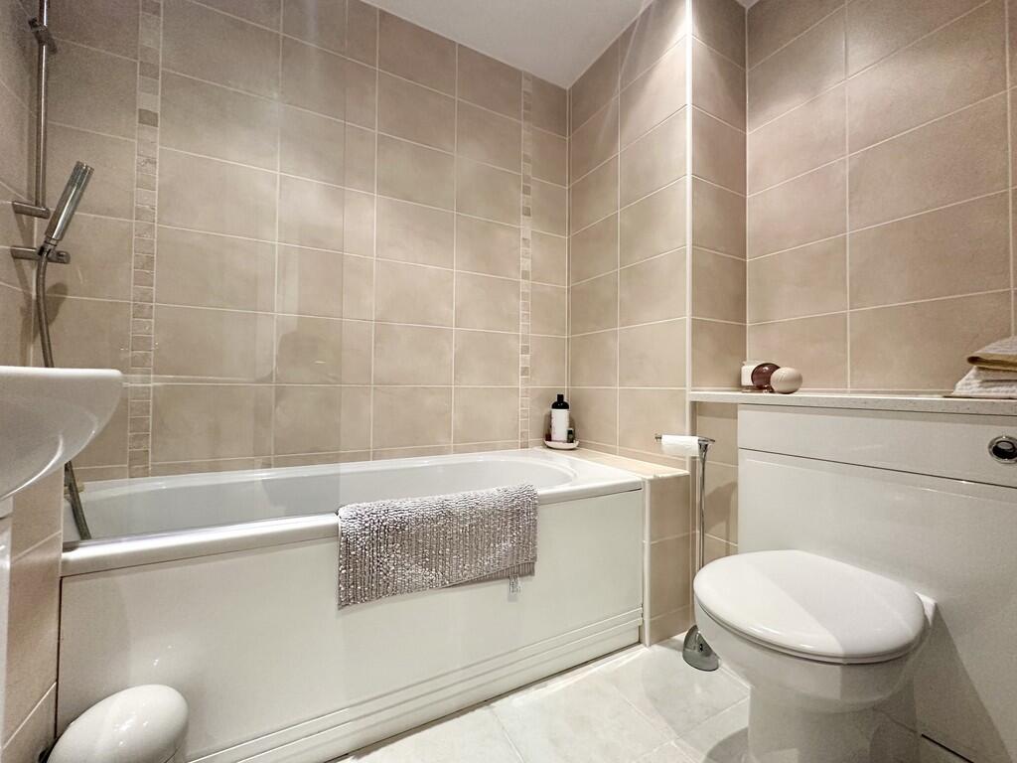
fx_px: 411
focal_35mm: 14
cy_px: 382
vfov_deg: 85.7
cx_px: 508
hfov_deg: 102.1
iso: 400
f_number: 2.2
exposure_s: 1/50
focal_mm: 2.22
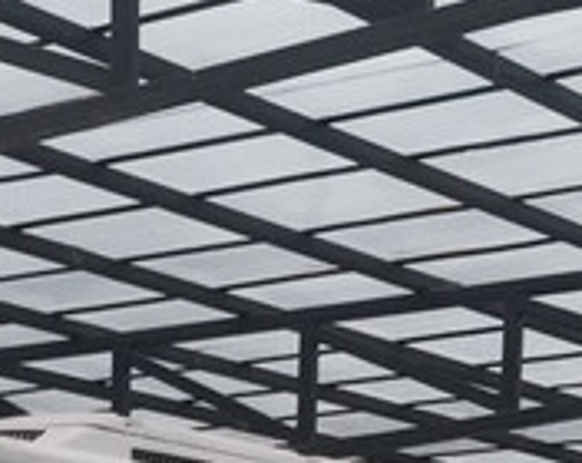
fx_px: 2956
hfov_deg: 11.1
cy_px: 1263
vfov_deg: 8.0
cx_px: -81
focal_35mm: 172
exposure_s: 1/557
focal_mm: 4.15
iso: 32
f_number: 2.2
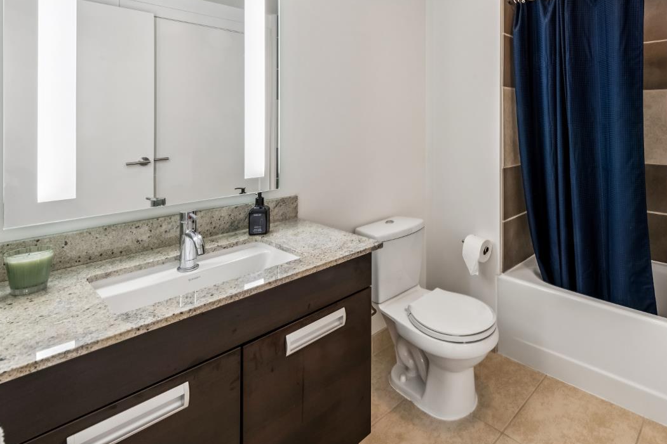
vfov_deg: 59.7
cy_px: 130
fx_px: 371
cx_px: 451
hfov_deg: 80.8
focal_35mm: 20
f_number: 11
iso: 100
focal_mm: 14
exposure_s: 1/4
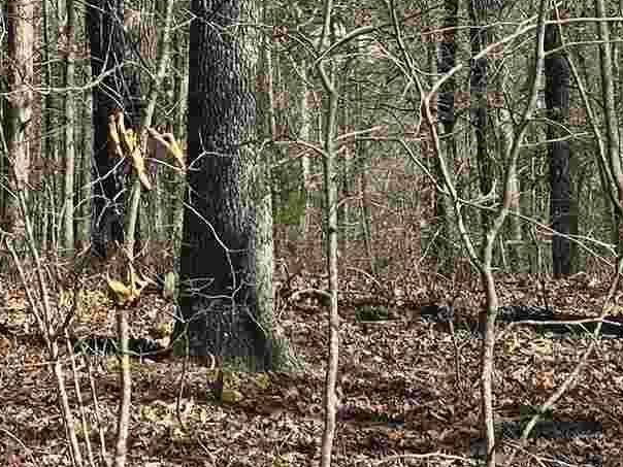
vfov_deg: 11.0
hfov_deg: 15.5
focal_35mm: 117
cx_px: -322
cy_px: -601
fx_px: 2106
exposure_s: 1/521
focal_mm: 6.3
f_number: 1.7
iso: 12
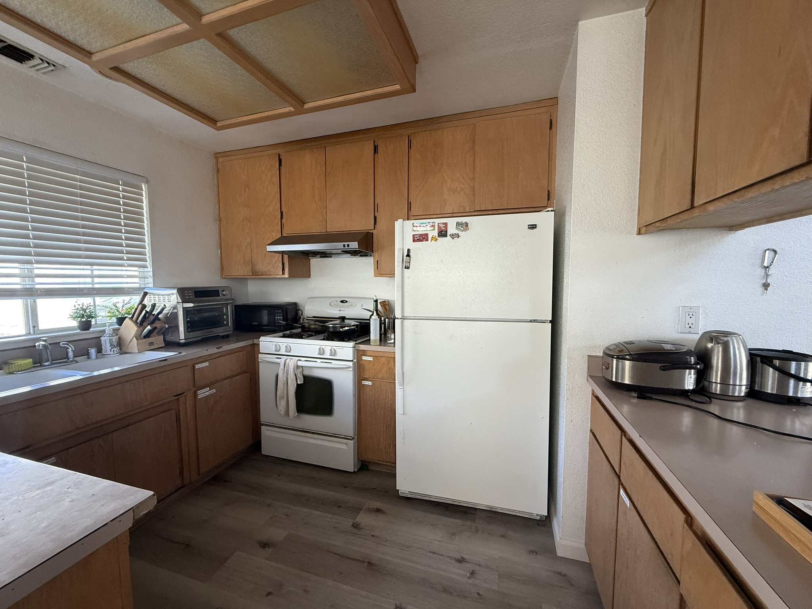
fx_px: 328
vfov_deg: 85.7
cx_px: 406
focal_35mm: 14
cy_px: 304
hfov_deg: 102.1
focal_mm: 2.22
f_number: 2.2
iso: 250
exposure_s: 1/120
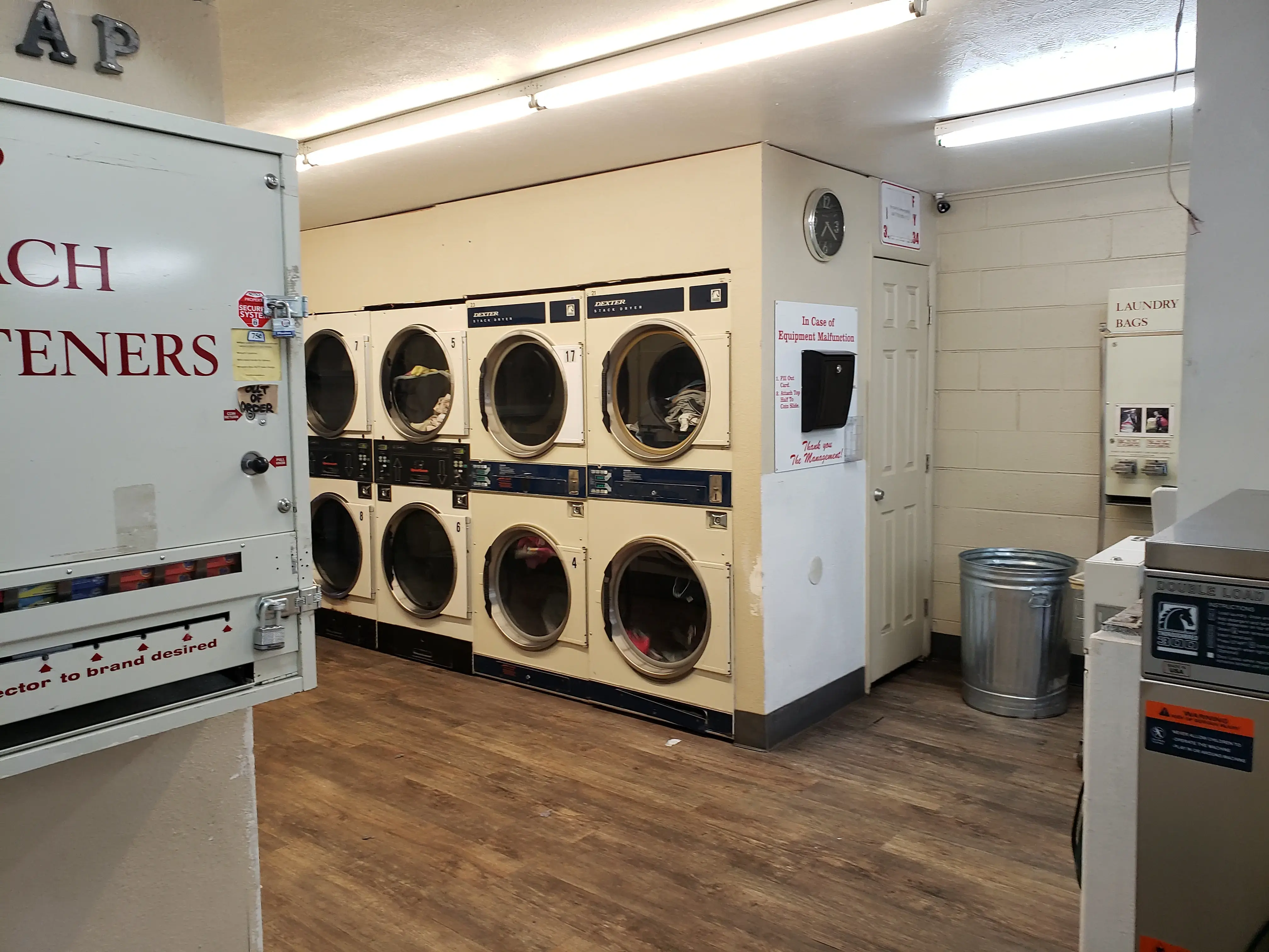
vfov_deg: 53.1
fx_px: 953
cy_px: 476
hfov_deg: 67.3
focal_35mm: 26
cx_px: 634
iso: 160
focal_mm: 4.3
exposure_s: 1/60
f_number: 2.4
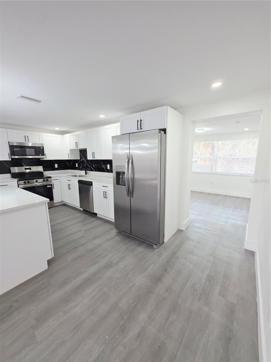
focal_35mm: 13
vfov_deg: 106.2
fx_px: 136
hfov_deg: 89.9
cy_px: 181
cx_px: 136
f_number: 1.9
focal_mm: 2.2
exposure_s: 1/120
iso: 125
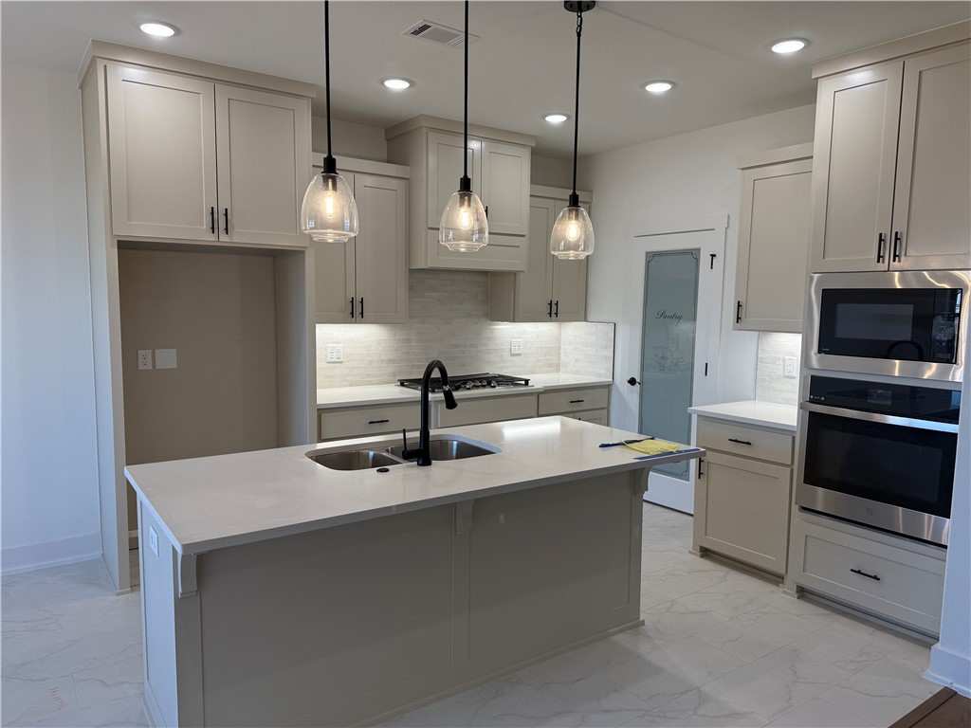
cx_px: 486
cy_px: 364
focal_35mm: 24
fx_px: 673
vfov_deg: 56.8
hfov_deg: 71.6
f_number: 1.78
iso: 100
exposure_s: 1/243
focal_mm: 6.76
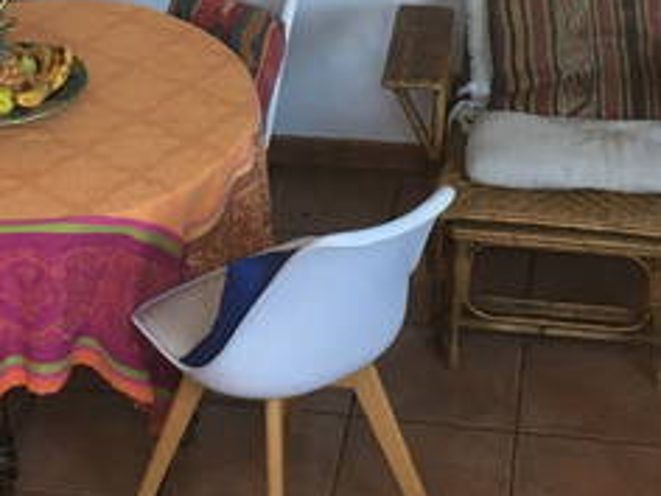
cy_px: -11
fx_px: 1852
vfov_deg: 15.0
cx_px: 165
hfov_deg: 20.1
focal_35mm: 97
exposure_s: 1/33
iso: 64
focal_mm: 4.15
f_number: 2.2
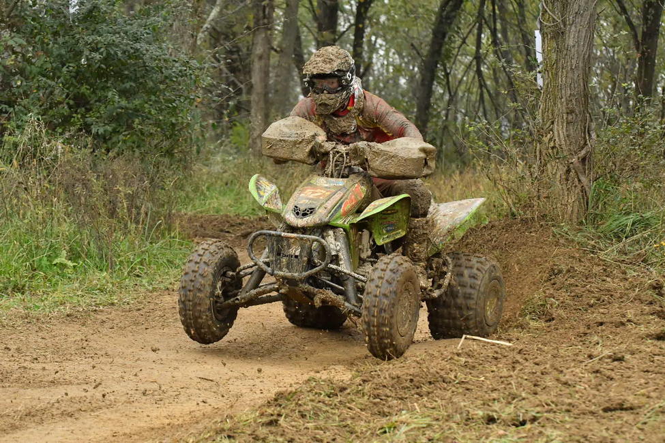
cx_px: 332
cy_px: 222
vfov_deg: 7.9
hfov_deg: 11.8
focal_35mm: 174
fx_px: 3214
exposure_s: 1/1000
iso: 1250
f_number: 5.6
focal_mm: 116
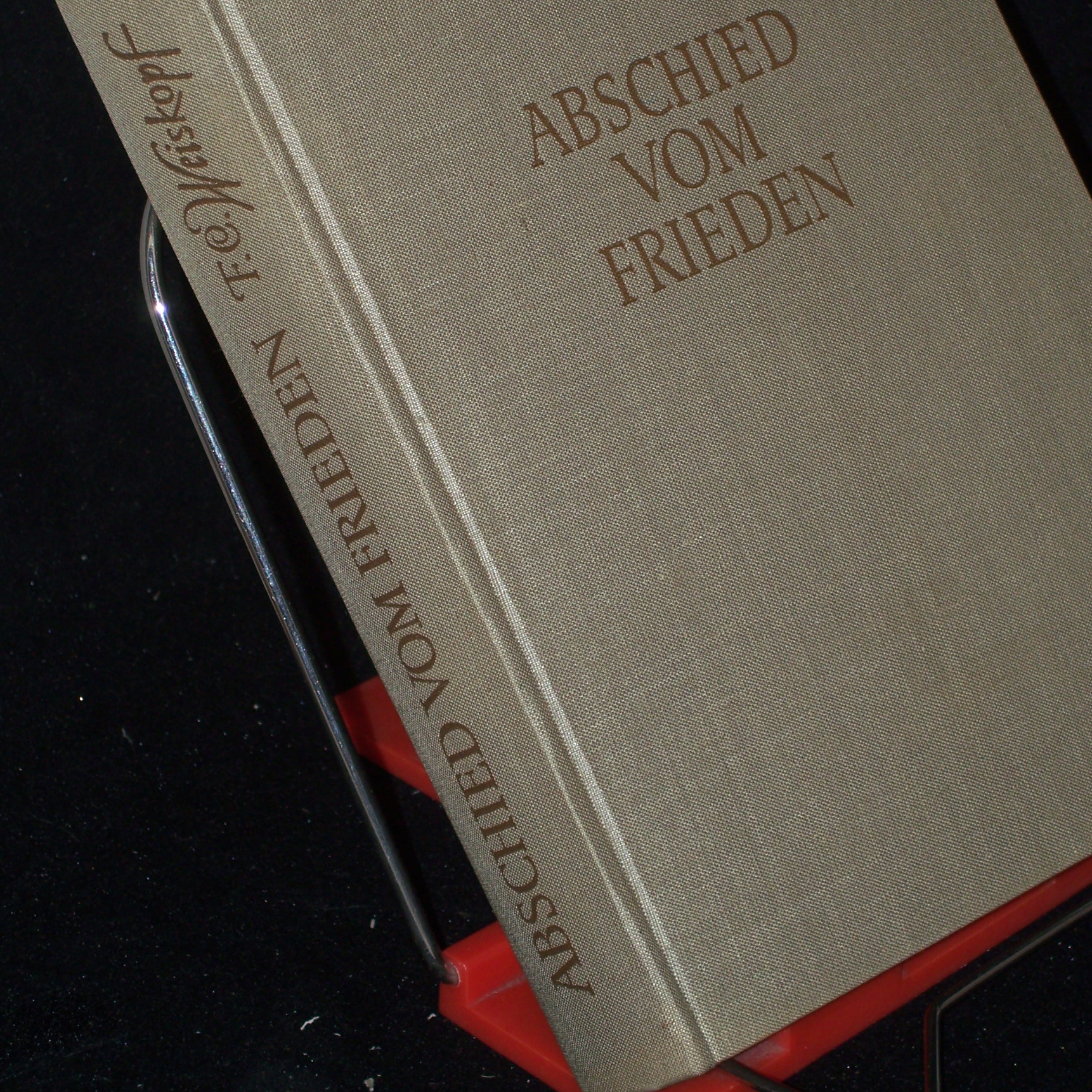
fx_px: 3462
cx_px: 545
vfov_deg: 17.9
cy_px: 490
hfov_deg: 17.9
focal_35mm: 97
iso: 80
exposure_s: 1/80
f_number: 4
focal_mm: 13.6
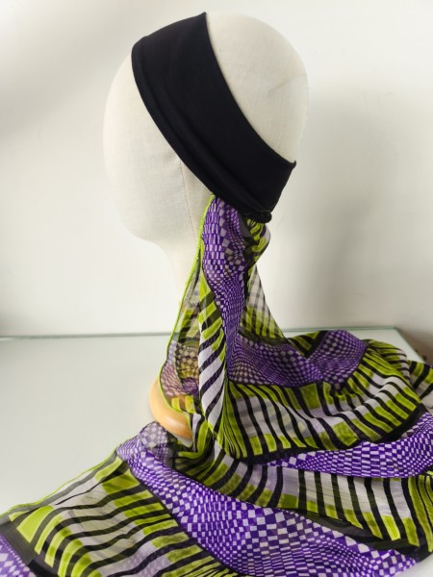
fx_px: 384
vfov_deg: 73.9
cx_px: 216
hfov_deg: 58.9
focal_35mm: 23
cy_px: 288
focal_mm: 6.14
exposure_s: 1/30
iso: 50
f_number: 1.65
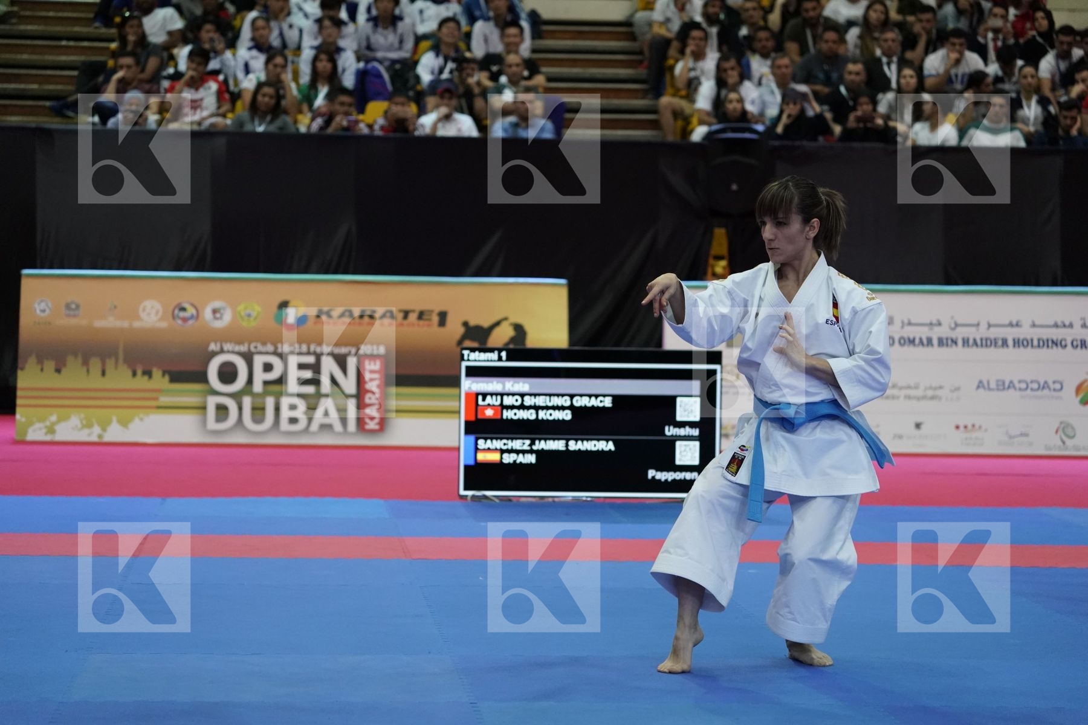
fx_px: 3143
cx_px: 544
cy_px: 362
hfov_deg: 19.6
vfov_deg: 13.2
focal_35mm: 104
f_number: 4.5
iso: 4000
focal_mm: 104
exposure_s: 1/400
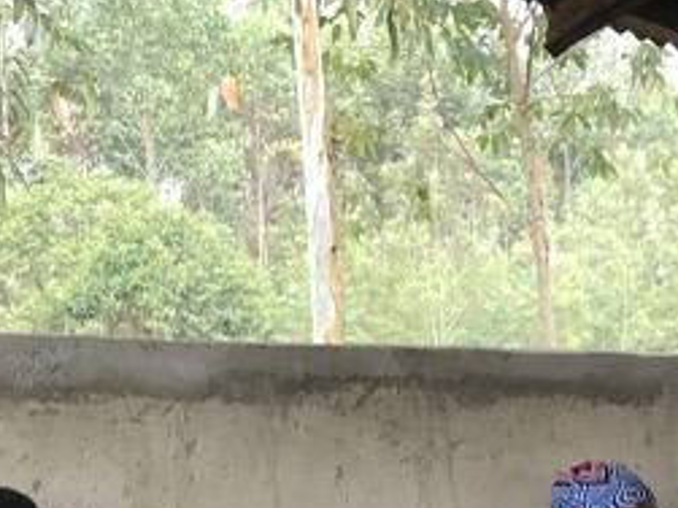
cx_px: 891
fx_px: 1527
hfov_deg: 22.3
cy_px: 607
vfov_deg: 18.0
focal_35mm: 78
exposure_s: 1/123
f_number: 1.8
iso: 20
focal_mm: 3.99
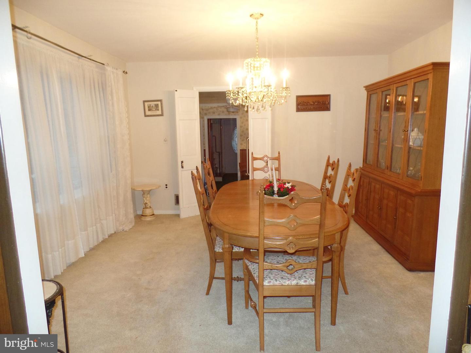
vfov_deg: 58.9
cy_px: 176
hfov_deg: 73.9
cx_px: 236
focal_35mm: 23
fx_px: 313
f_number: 2.8
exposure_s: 1/30
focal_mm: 4.1
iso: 240
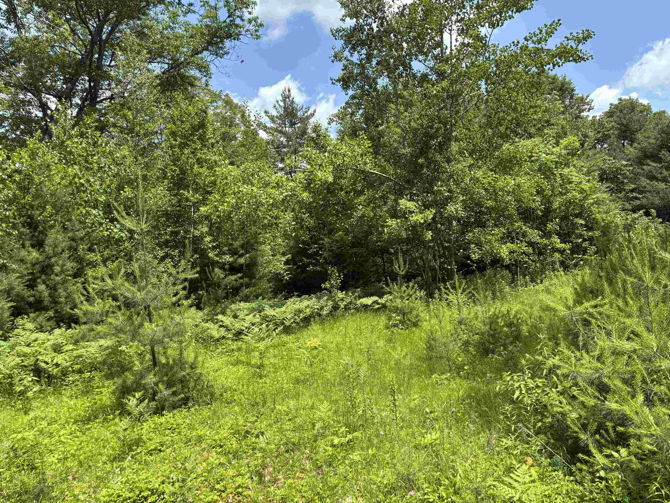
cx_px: 335
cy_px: 252
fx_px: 503
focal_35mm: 26
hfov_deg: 67.3
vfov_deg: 53.1
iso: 50
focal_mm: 5.96
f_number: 1.6
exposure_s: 1/1590
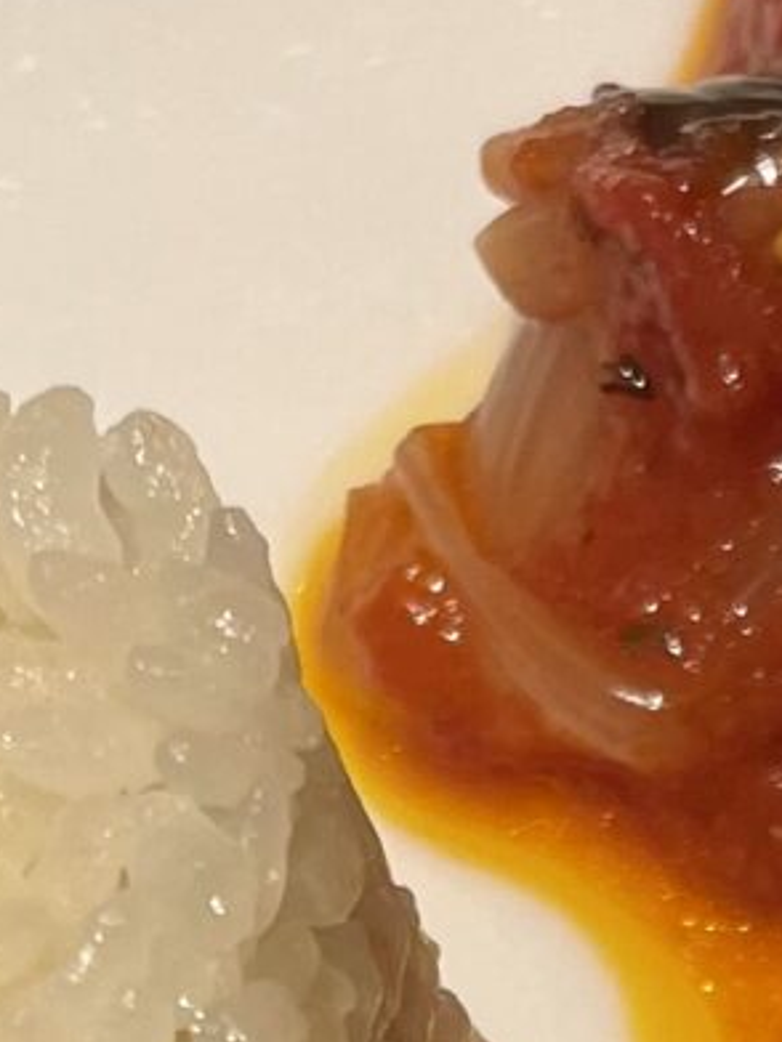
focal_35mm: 170
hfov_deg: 8.6
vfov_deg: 11.1
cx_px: 960
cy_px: 1667
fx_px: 5121
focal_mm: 4.2
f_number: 1.6
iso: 64
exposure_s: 1/100
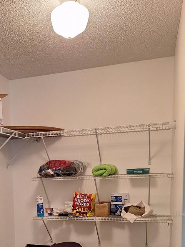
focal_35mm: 43
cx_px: 29
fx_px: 307
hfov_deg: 32.4
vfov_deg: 41.1
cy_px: 214
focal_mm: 5.54
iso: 100
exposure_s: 1/40
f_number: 1.8
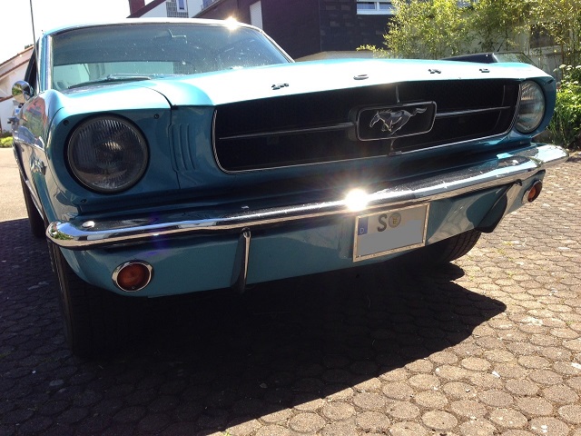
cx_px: 290
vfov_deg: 42.9
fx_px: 554
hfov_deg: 55.4
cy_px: 218
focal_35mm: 33
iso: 50
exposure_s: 1/441
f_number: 2.4
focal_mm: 4.12
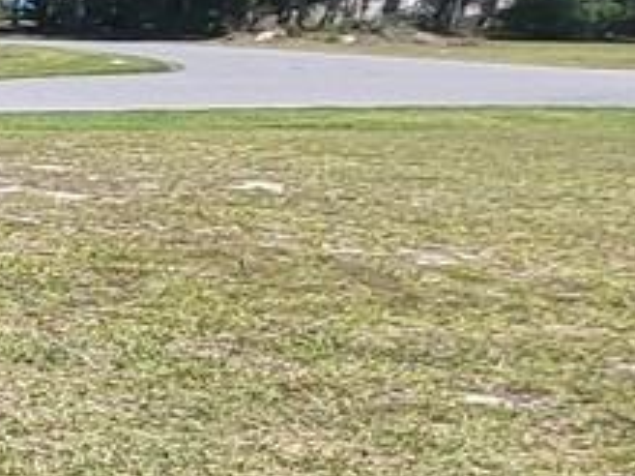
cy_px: 395
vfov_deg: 15.4
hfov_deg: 12.5
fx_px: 1742
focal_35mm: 95
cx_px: -1113
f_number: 2.2
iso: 32
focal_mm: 1.74
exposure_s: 1/912
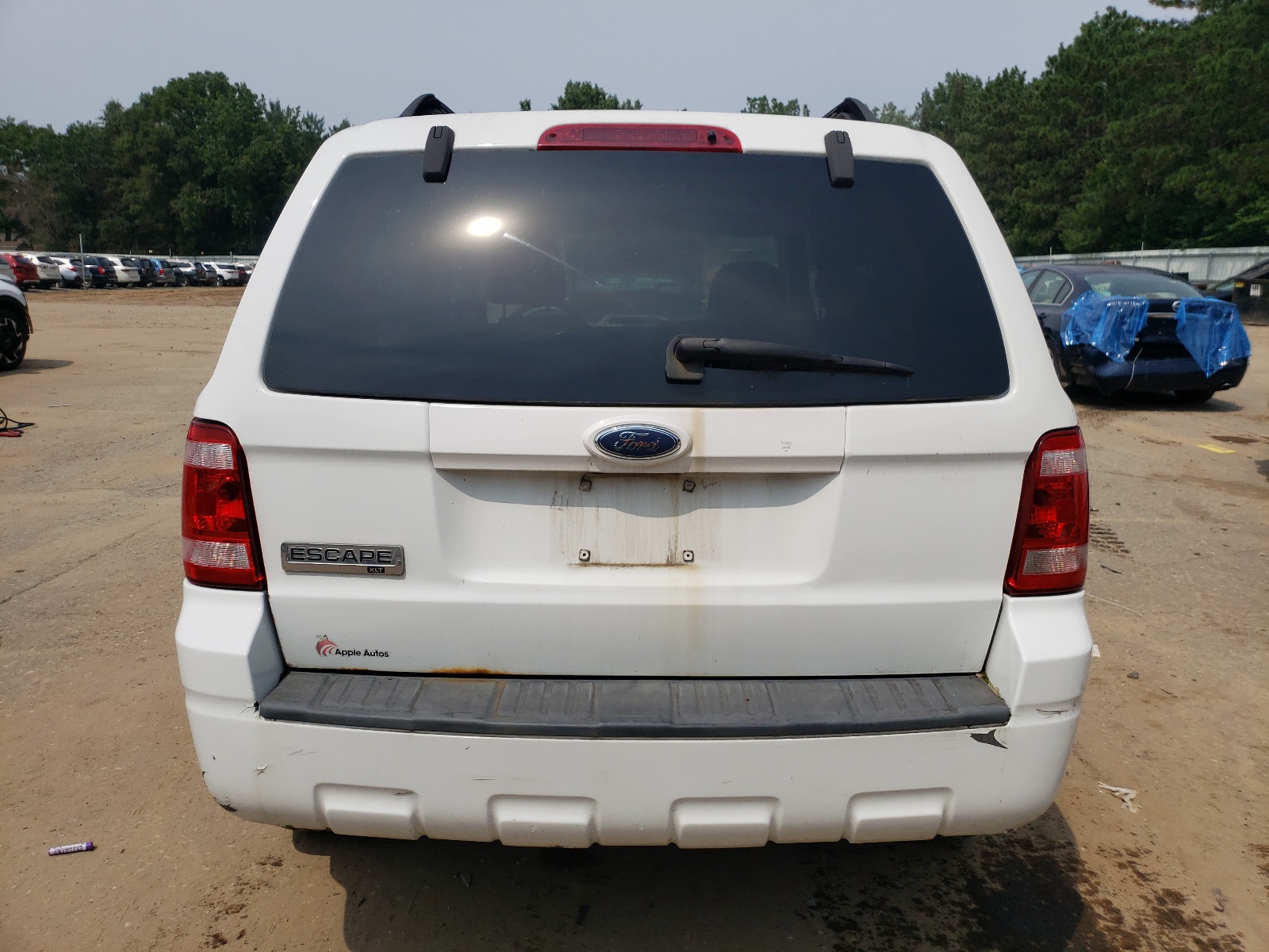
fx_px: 953
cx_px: 634
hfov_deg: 67.3
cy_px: 476
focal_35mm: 26
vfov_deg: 53.1
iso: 50
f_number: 1.5
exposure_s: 1/10000
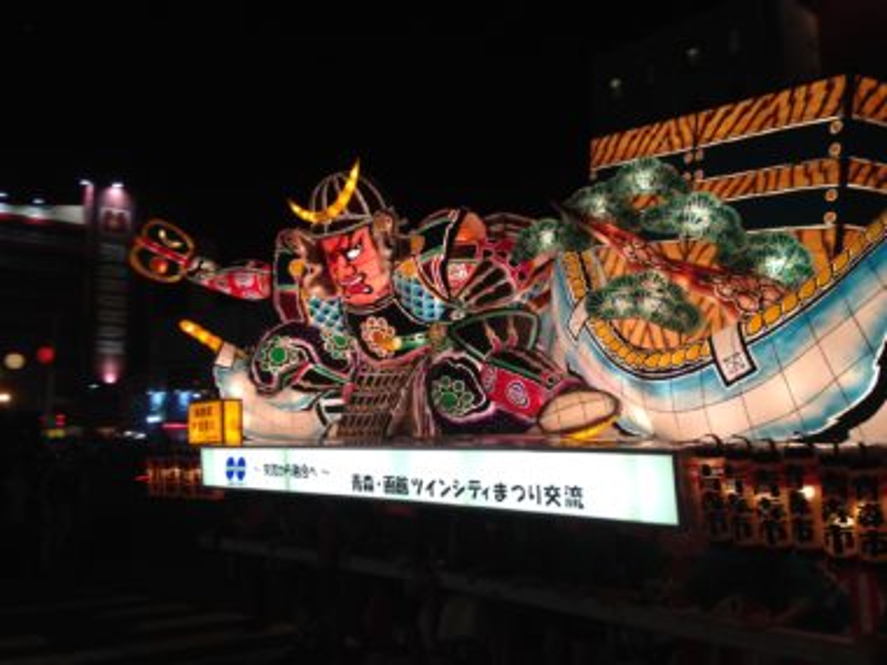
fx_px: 846
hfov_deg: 55.4
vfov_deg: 42.9
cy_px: 332
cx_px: 444
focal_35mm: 33
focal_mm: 4.12
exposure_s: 1/30
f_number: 2.4
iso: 50
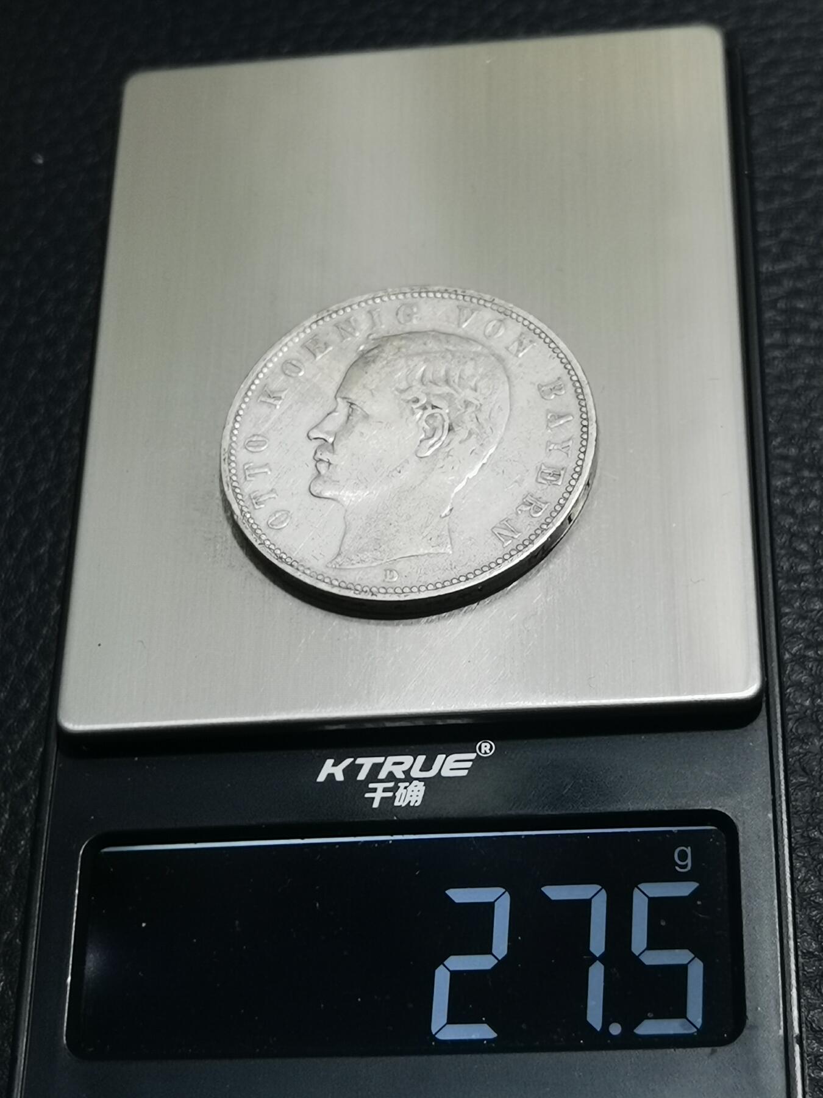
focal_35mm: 70
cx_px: 412
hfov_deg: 21.0
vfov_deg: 27.8
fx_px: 2219
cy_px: 549
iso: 100
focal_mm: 6.67
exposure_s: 1/100
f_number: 1.9
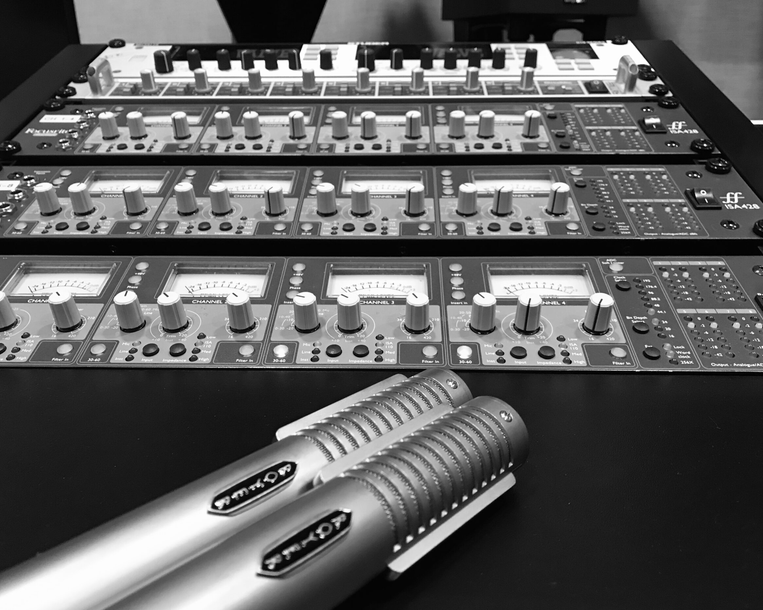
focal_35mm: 30
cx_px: 380
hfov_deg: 58.8
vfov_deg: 48.5
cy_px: 313
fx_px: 678
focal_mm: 3.99
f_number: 1.8
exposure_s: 1/17
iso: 64
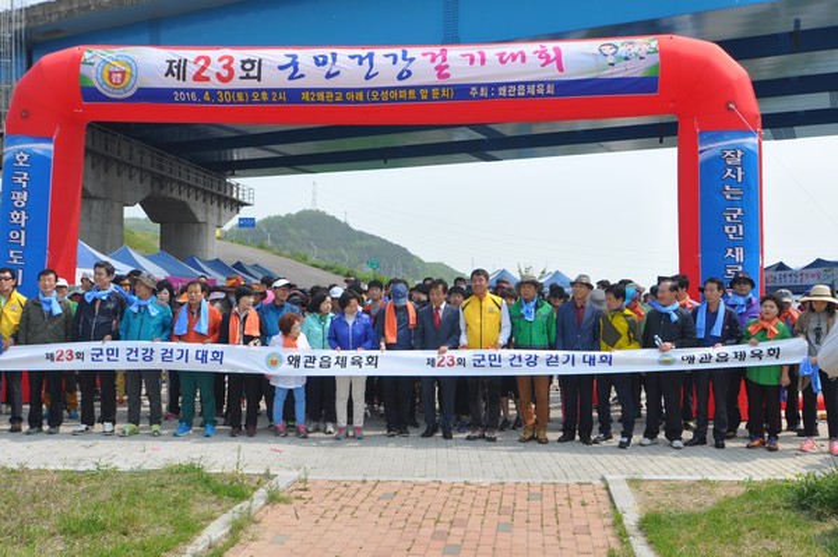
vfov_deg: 36.8
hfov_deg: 53.2
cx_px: 419
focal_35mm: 36
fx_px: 837
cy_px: 278
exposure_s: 1/320
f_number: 9
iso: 200
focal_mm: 24
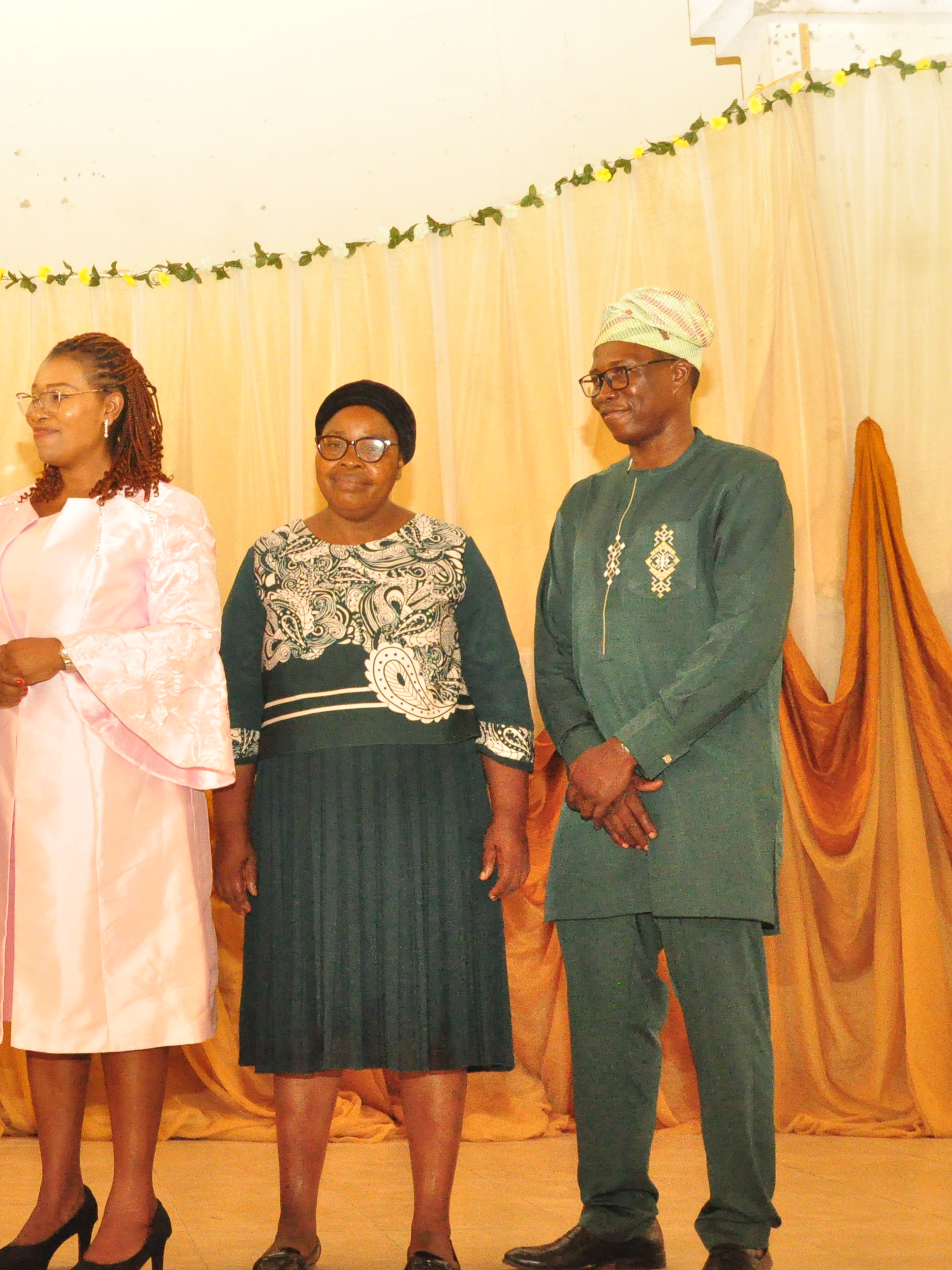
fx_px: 2121
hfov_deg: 24.0
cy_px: 659
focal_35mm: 58
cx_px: -46
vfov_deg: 33.3
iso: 3200
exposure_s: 1/100
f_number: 5.6
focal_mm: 23
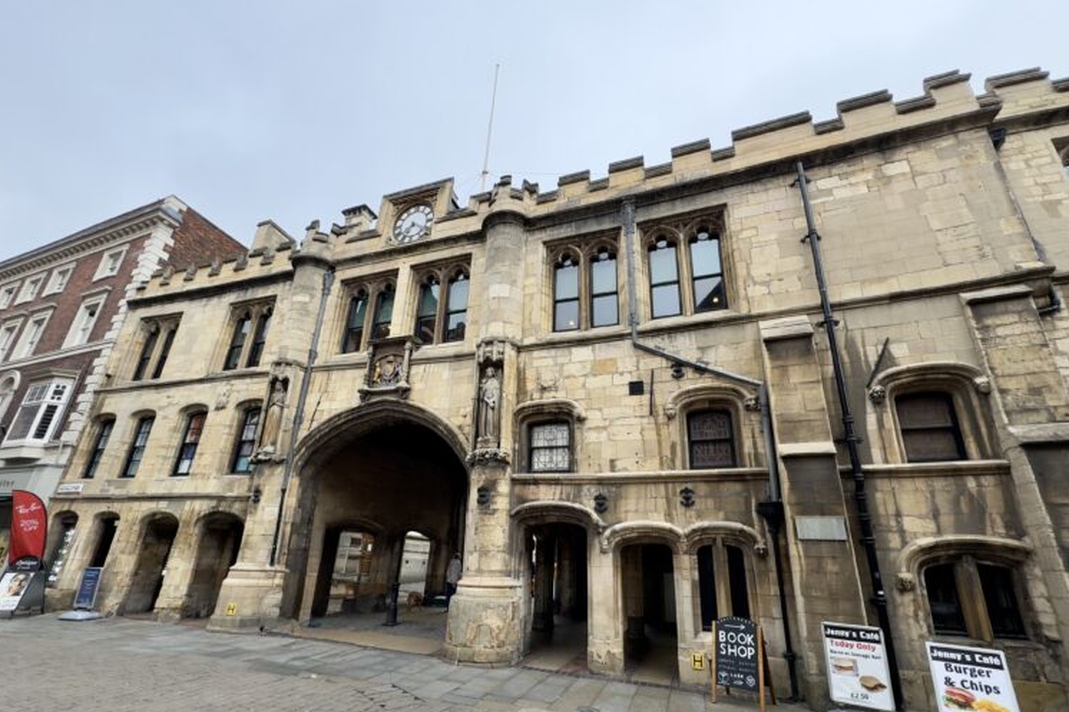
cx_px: 543
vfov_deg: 76.8
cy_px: 410
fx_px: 445
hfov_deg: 100.4
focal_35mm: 15
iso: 40
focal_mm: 2.22
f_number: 2.2
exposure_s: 1/185
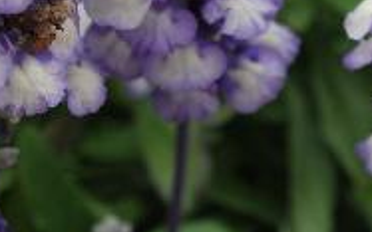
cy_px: -10
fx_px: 1724
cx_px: 147
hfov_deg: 12.3
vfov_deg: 7.7
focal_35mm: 170
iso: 110
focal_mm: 52
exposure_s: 1/60
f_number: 8
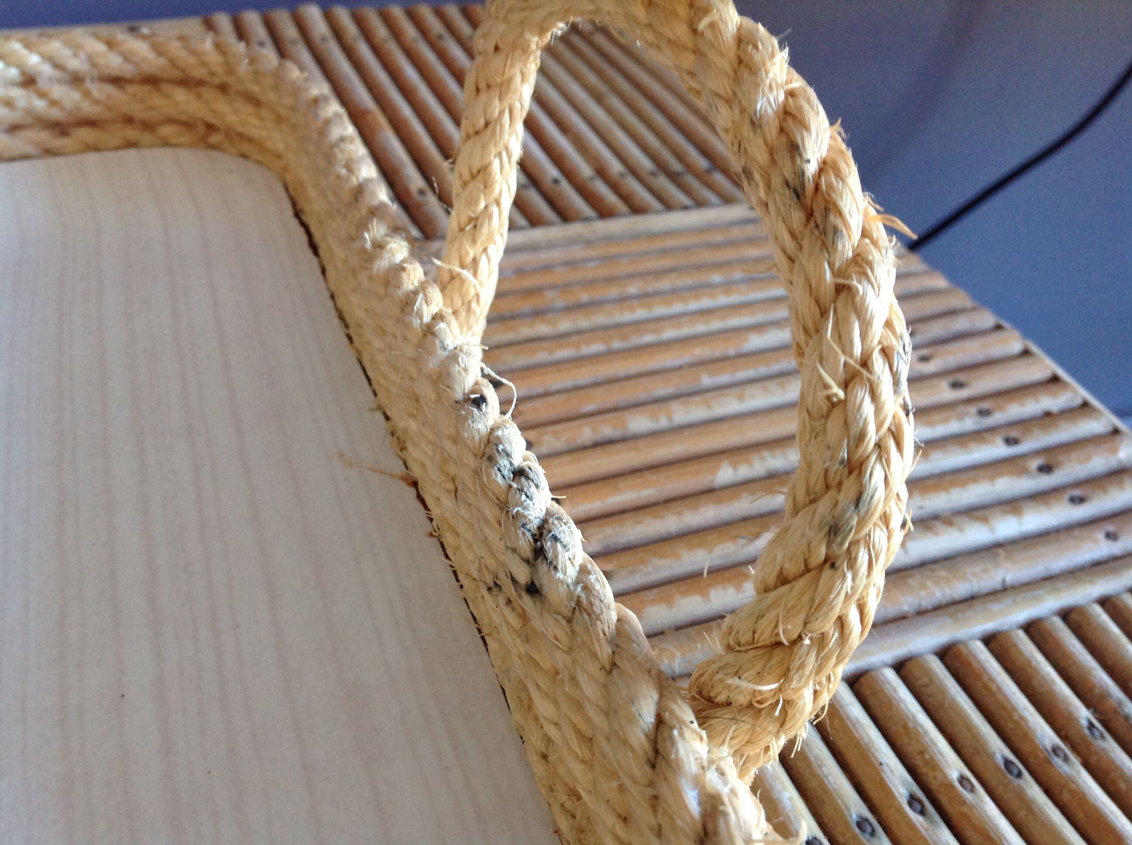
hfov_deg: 52.7
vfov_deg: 40.6
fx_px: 1143
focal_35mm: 35
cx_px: 566
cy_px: 422
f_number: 2.4
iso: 125
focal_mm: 4.28
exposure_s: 1/15
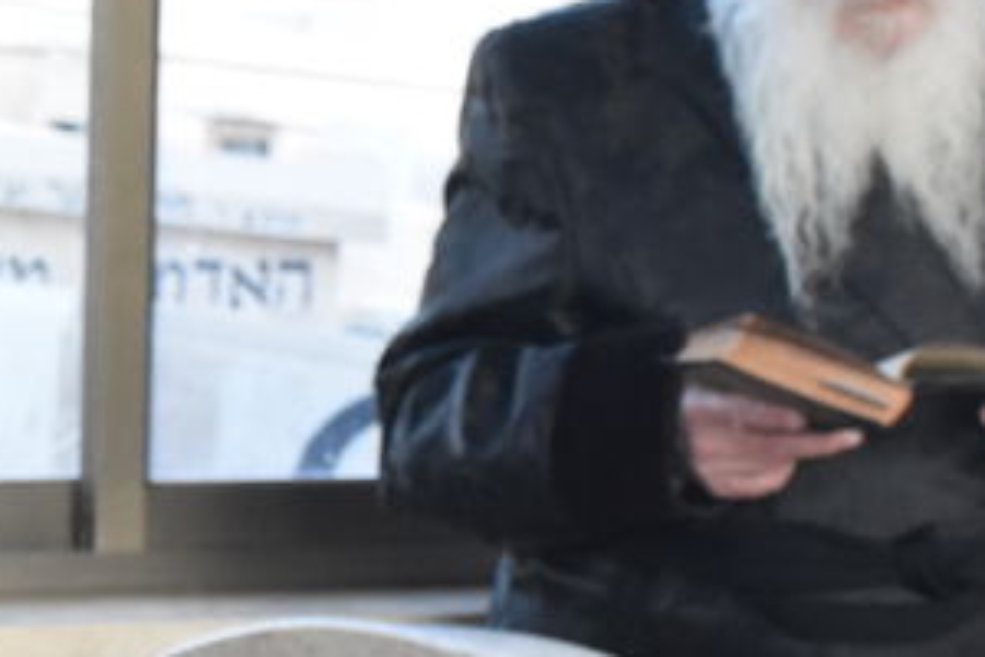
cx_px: -141
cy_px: 356
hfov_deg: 9.7
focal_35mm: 210
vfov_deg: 6.5
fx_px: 5745
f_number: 8
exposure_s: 1/160
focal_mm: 30
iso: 1600
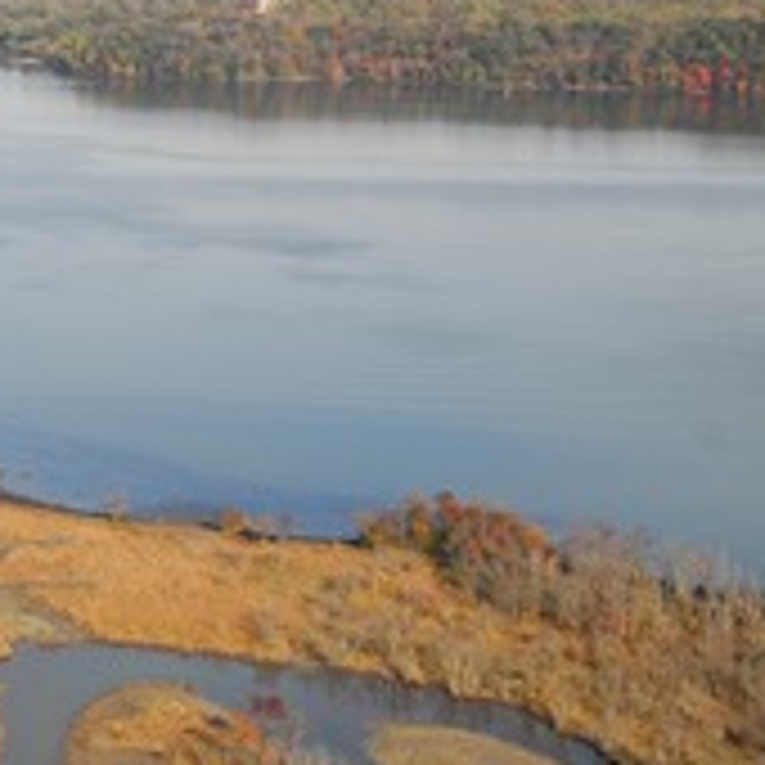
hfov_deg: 15.7
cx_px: -263
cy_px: 302
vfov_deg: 16.6
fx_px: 2625
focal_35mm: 105
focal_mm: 28
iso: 320
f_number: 9
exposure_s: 1/400
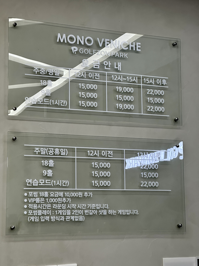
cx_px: 100
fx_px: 590
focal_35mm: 77
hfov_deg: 19.1
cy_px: 133
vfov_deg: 25.3
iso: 160
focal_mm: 9
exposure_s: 1/60
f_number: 2.8
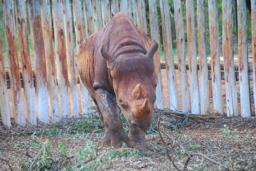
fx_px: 1602
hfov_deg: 9.1
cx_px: 128
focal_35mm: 225
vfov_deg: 6.1
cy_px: 86
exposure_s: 1/100
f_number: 5.6
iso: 400
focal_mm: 150
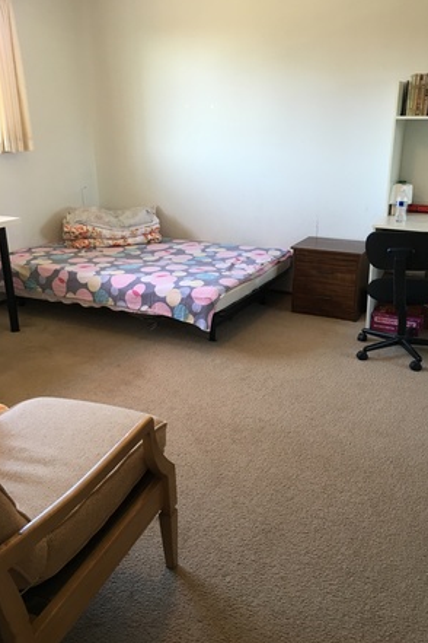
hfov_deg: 42.2
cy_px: 322
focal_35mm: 31
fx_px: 553
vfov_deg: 60.3
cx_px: 243
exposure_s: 1/30
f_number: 2.2
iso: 80
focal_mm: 4.15
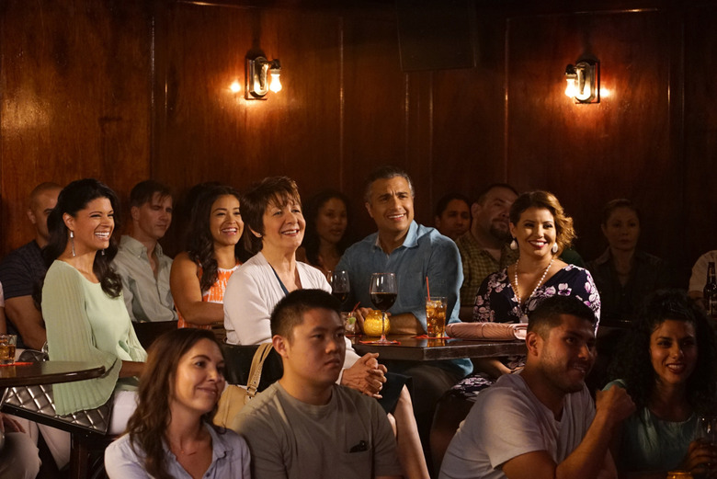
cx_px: 358
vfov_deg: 13.1
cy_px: 240
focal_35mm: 105
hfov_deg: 19.4
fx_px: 2092
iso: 8000
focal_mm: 105
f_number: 6.3
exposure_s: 1/80
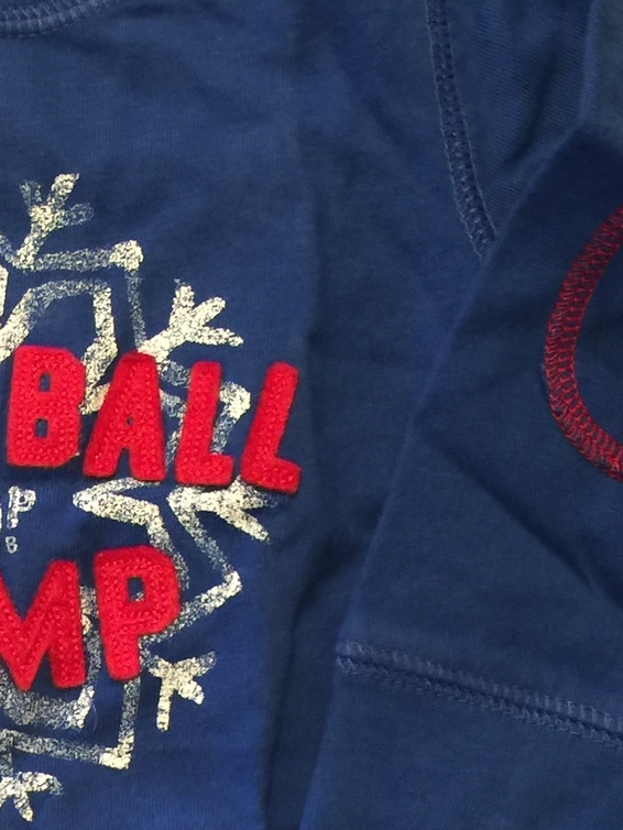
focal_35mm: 82
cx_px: -42
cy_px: 692
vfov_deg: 23.4
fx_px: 1967
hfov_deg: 17.5
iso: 64
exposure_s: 1/4
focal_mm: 4.15
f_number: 2.2
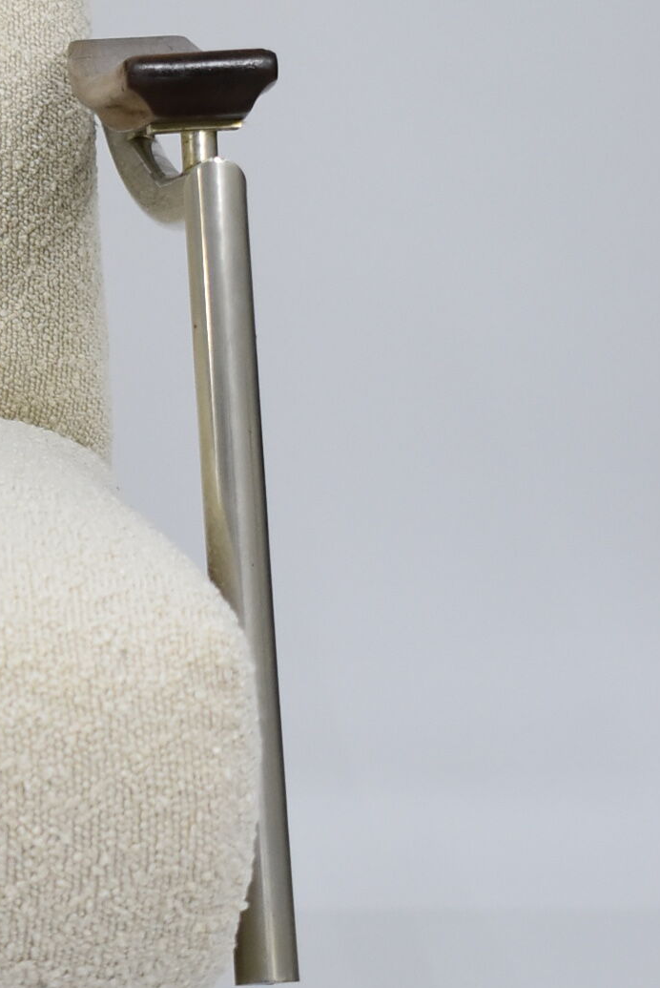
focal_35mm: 134
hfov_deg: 10.0
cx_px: -265
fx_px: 3690
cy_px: 313
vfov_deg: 15.2
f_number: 4.2
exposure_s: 1/125
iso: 1000
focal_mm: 31
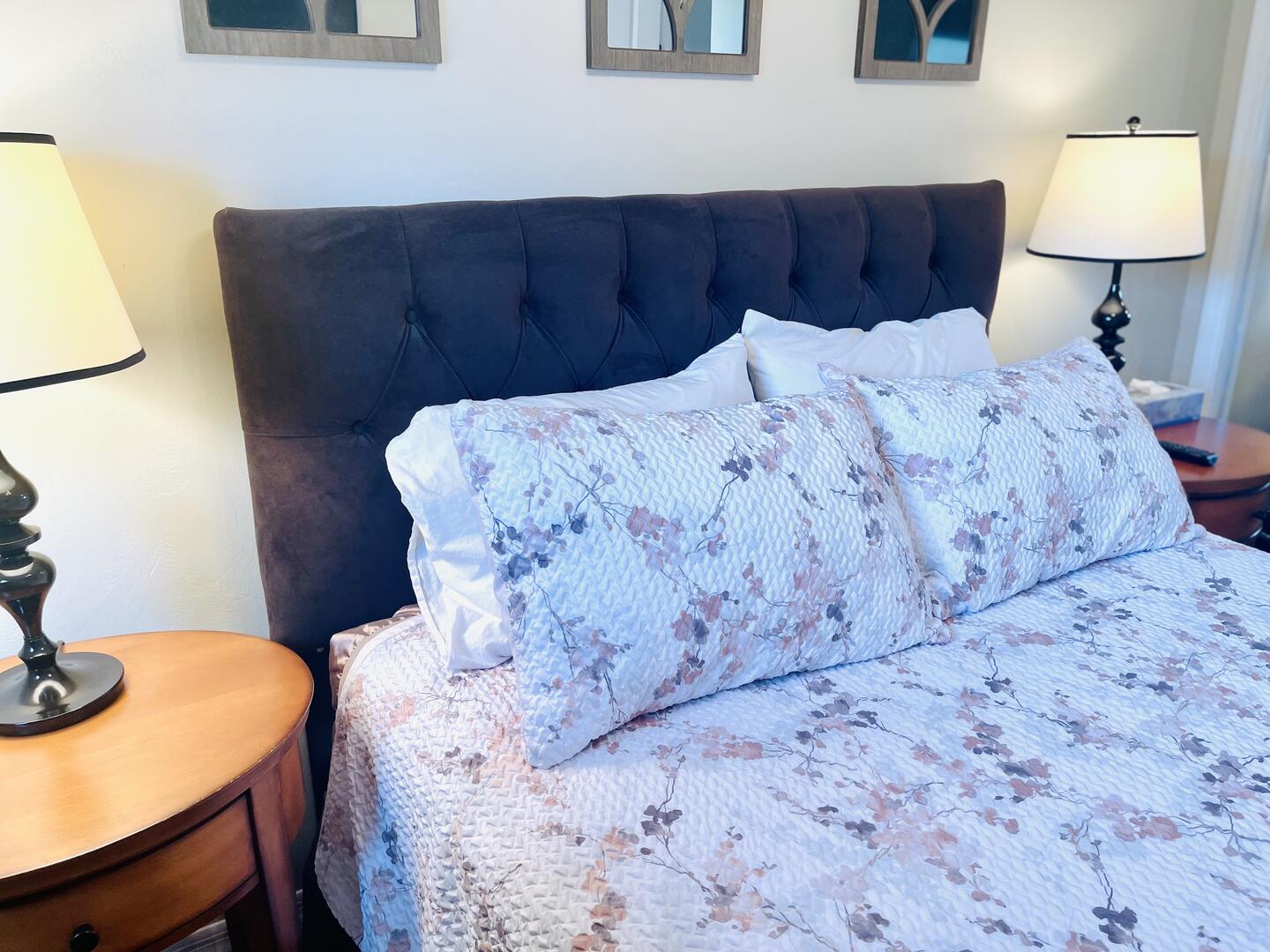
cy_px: 476
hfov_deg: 67.3
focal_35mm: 26
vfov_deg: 53.1
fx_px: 954
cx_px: 635
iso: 64
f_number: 1.6
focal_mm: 5.1
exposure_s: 1/60
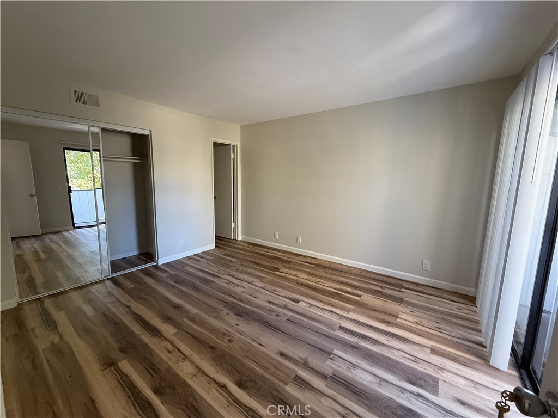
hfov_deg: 102.1
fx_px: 226
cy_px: 209
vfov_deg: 85.7
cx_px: 279
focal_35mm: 14
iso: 320
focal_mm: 2.22
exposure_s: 1/99
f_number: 2.2
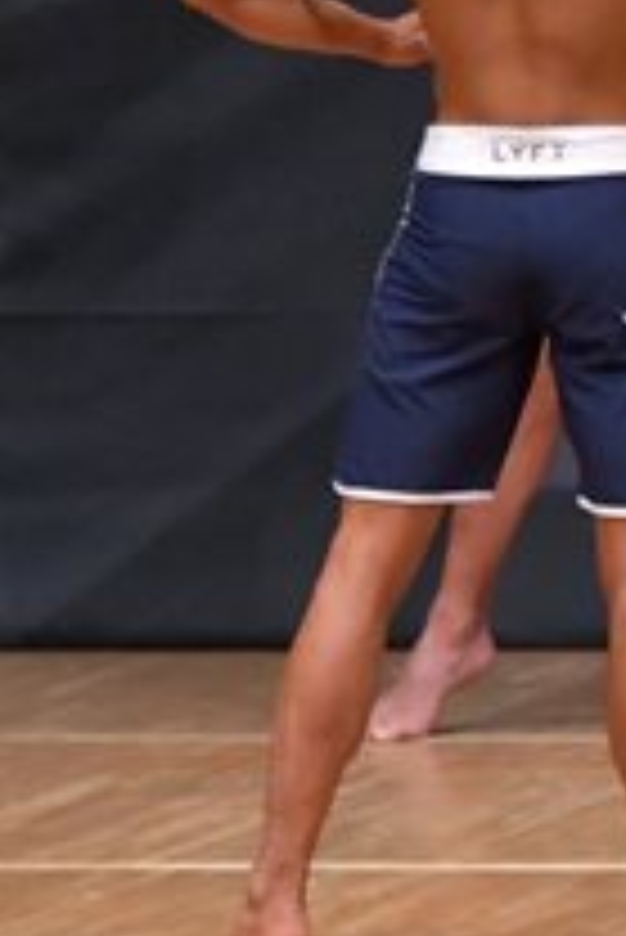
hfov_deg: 1.8
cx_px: 1524
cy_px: 94
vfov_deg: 2.7
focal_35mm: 751
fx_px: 19555
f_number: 5.6
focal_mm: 135
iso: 6400
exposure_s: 1/400
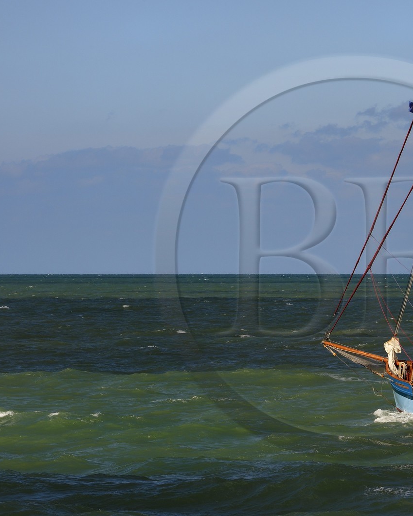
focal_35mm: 283
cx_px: 354
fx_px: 4323
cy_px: 258
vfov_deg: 6.8
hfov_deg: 5.5
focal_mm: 200
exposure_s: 1/500
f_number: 13
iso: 200
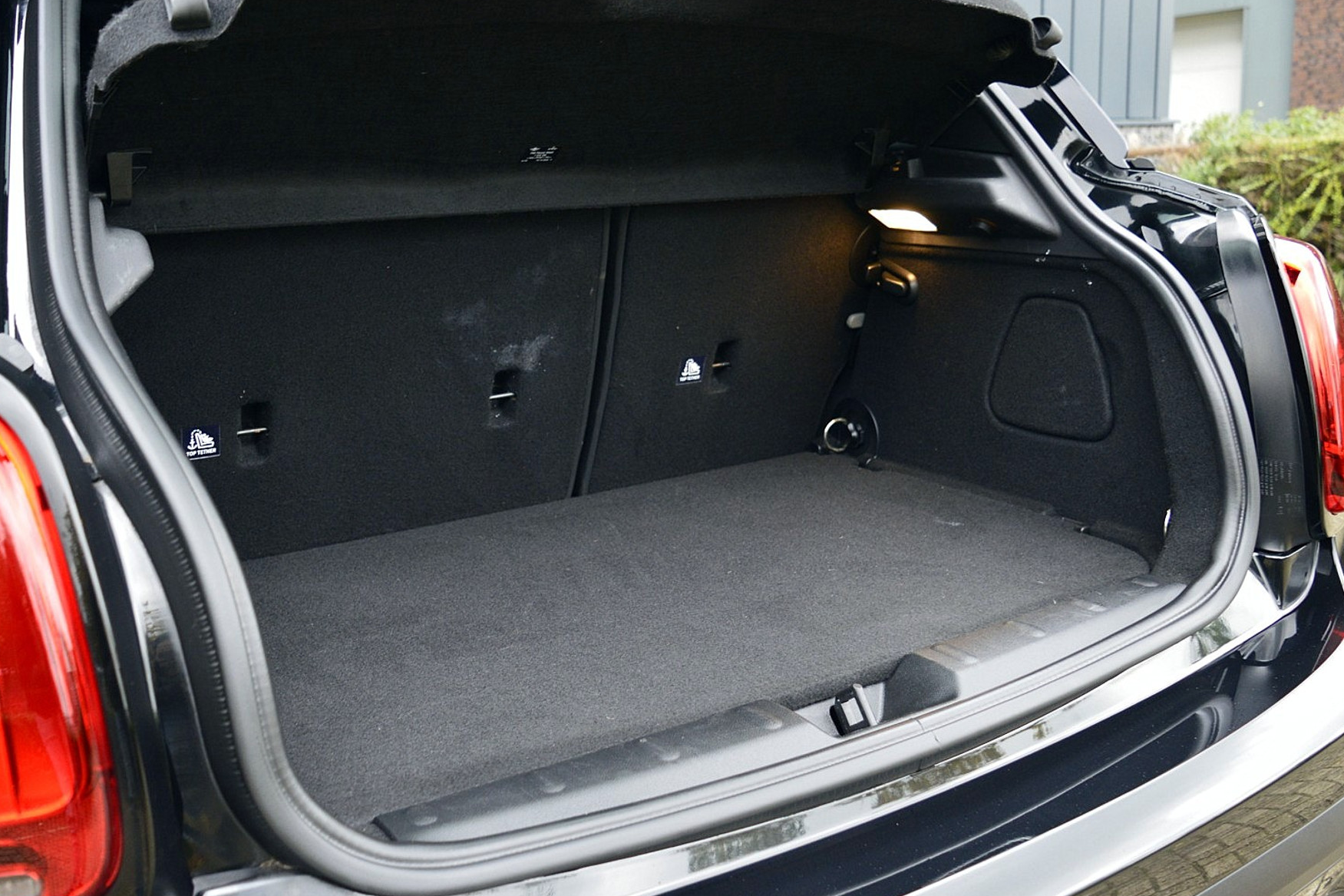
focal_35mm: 35
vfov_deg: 38.3
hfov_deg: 55.0
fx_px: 1290
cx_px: 624
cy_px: 422
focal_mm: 21
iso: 800
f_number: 3.8
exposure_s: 1/60
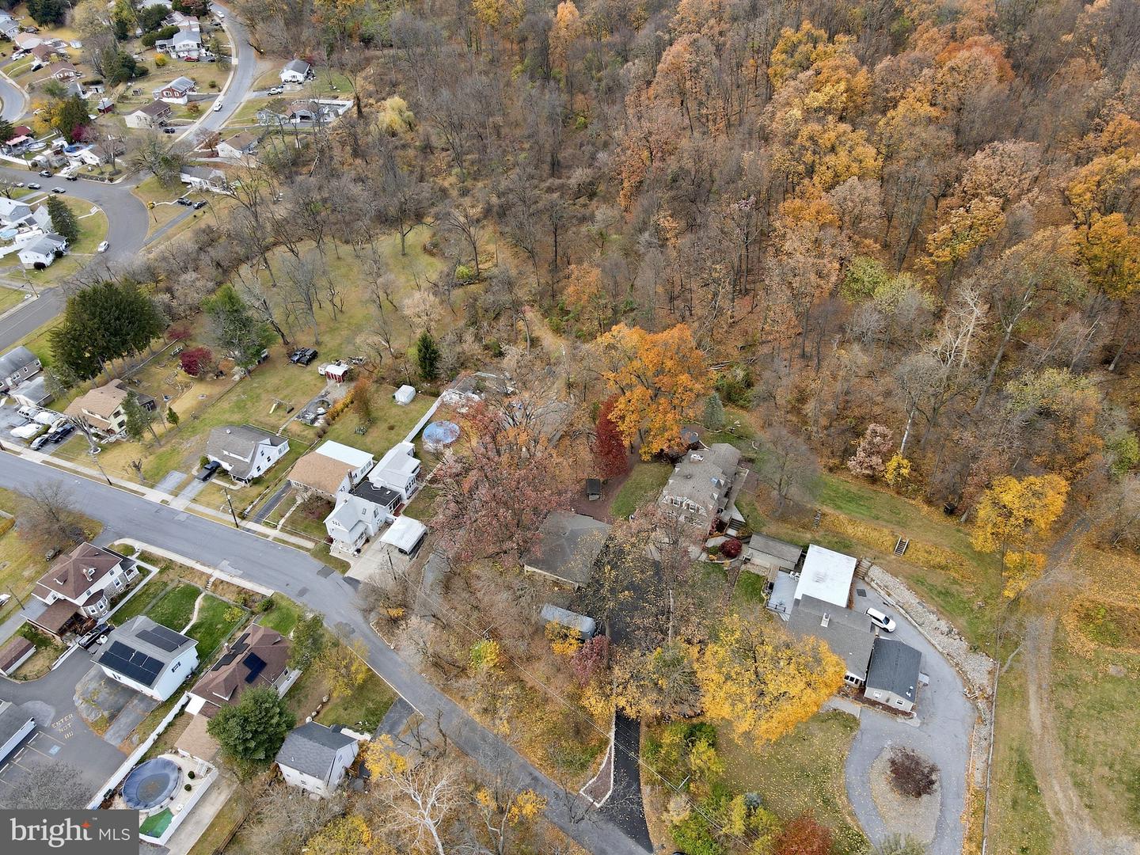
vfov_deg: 56.8
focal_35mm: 24
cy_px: 428
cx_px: 570
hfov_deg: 71.6
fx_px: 790
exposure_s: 1/60
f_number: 2.8
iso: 100
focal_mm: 4.5
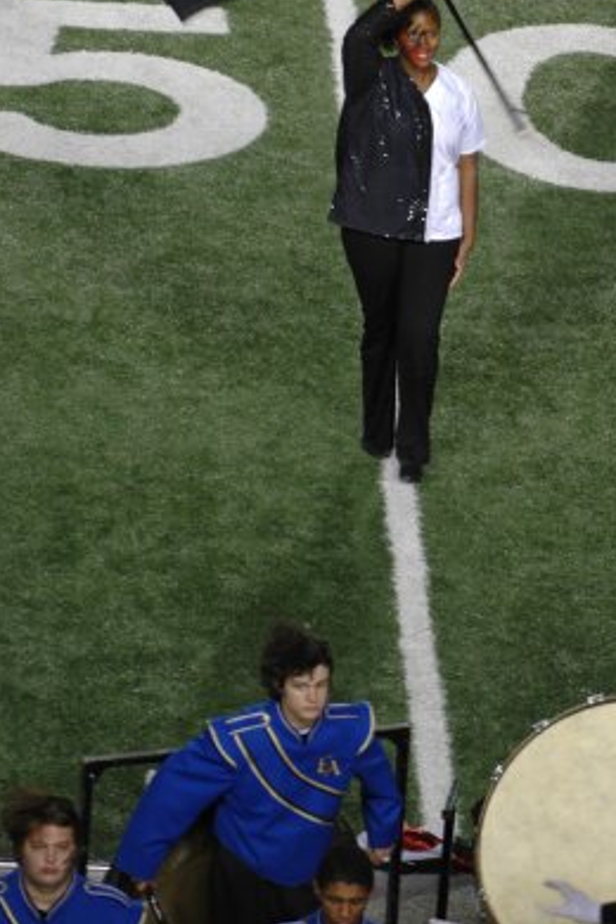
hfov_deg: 3.0
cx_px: 425
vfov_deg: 4.5
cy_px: 218
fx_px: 11831
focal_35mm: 461
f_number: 2.8
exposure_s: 1/60
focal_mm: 200
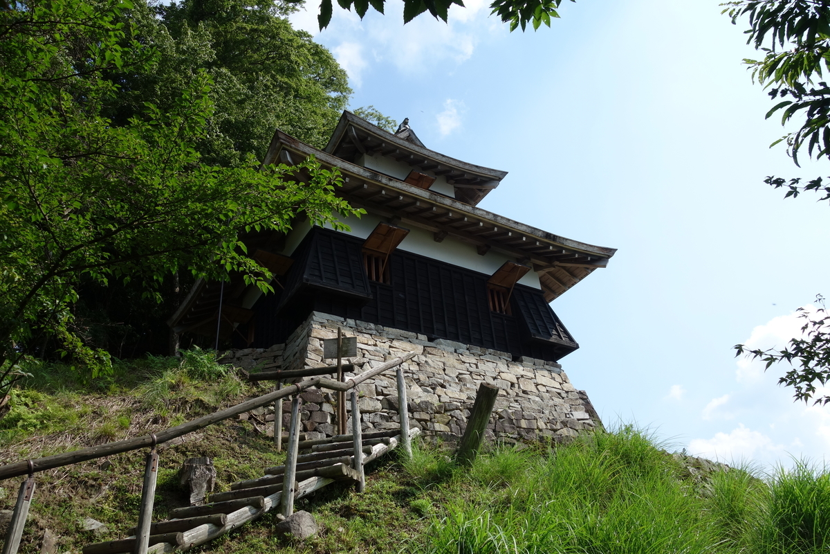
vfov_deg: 46.4
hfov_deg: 65.5
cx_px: 415
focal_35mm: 28
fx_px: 646
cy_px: 277
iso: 125
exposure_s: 1/400
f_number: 5.6
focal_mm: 10.4
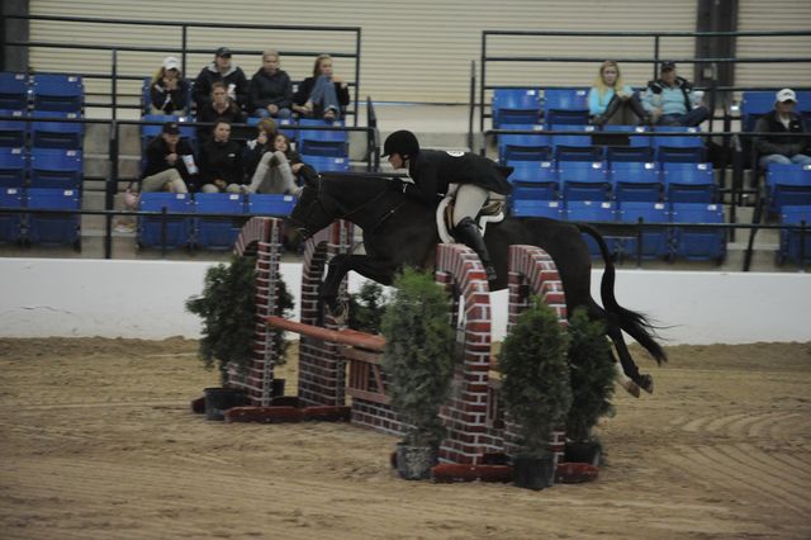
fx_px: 4503
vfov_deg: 6.9
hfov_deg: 10.3
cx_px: 406
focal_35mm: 200
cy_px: 270
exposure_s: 1/400
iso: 6400
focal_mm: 200
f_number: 2.8
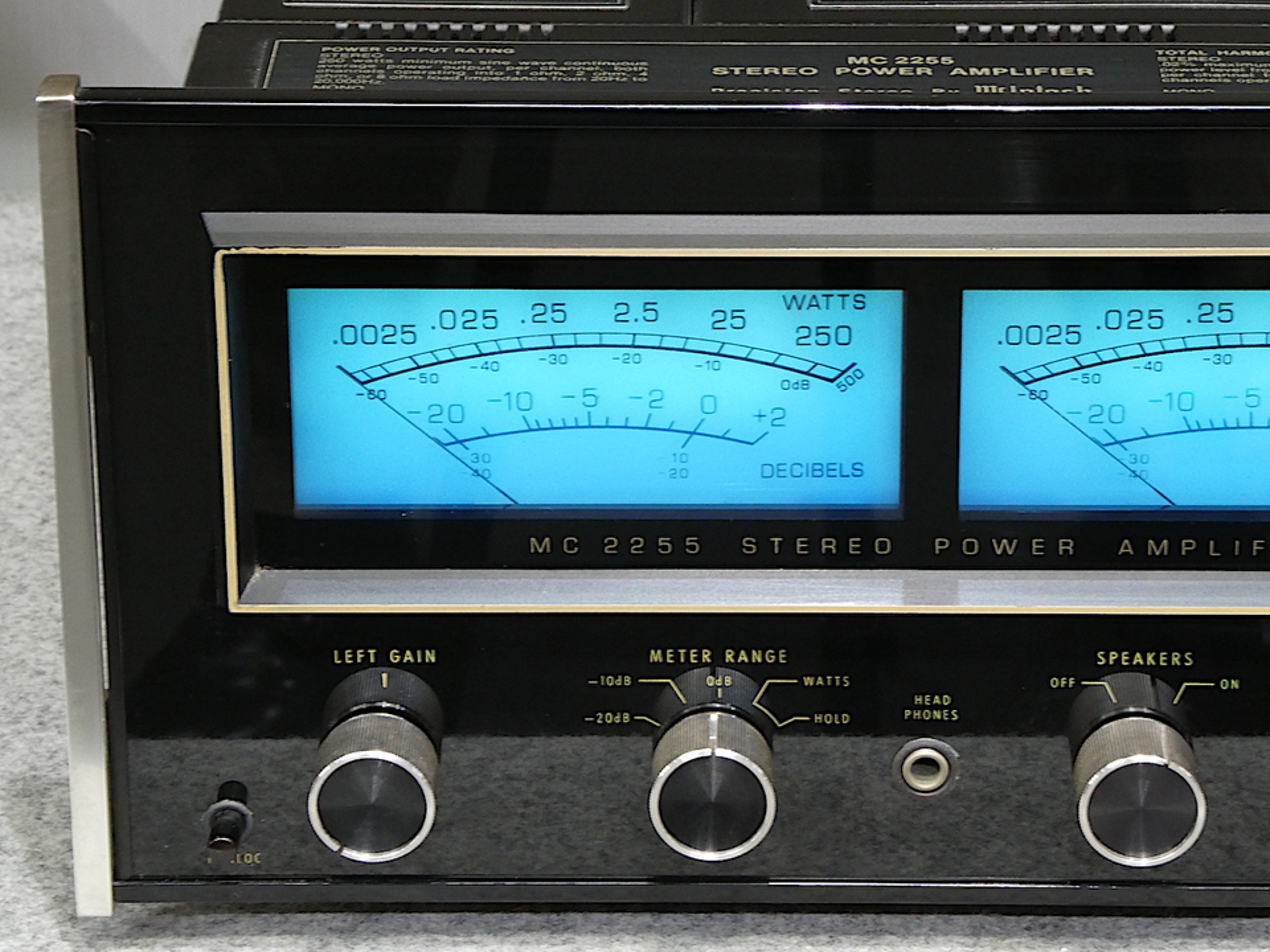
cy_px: 476
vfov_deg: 11.0
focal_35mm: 135
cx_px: 635
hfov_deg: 14.6
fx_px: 4953
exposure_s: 1/4
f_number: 7.1
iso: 400
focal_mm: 24.2
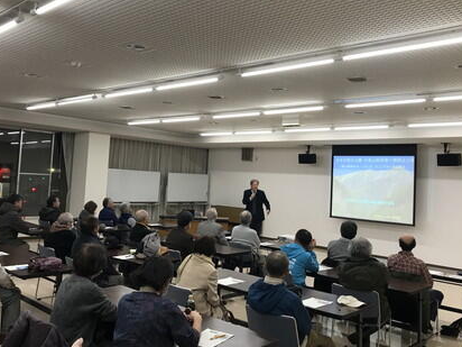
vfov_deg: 41.7
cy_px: 153
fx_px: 454
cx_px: 219
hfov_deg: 53.9
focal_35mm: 34
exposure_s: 1/33
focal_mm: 3.99
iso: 25
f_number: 1.8
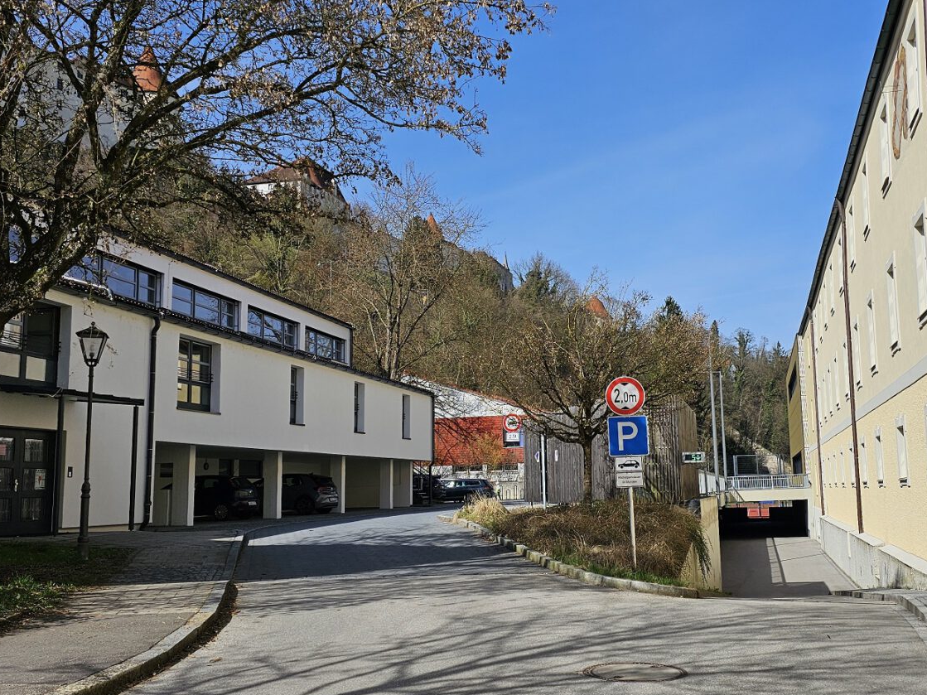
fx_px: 991
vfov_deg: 38.7
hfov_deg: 49.7
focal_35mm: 37
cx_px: 576
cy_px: 359
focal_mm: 6.3
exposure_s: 1/1311
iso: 10
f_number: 1.7
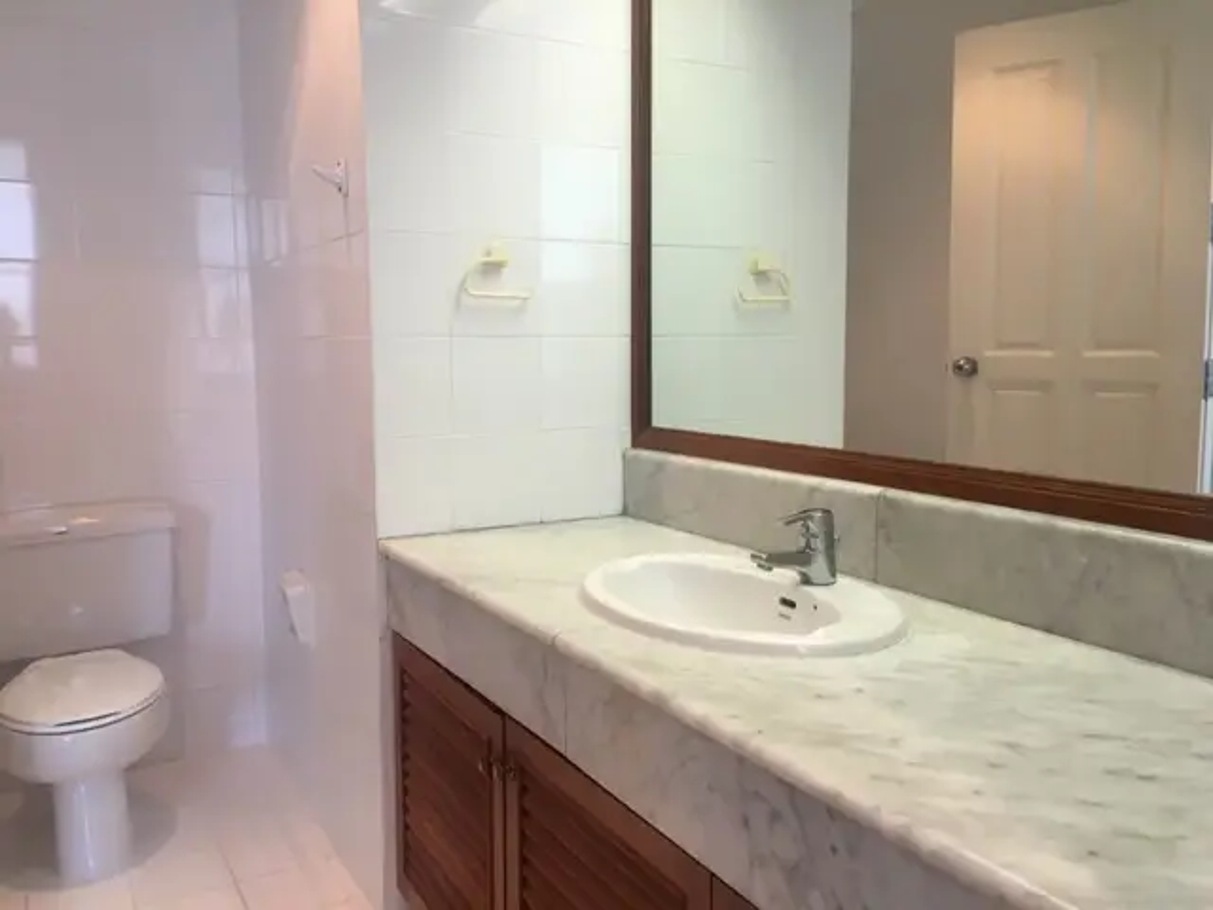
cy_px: 455
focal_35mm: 29
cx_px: 606
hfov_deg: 61.7
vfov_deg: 48.2
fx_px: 1016
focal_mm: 4.15
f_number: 2.2
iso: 64
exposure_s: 1/33
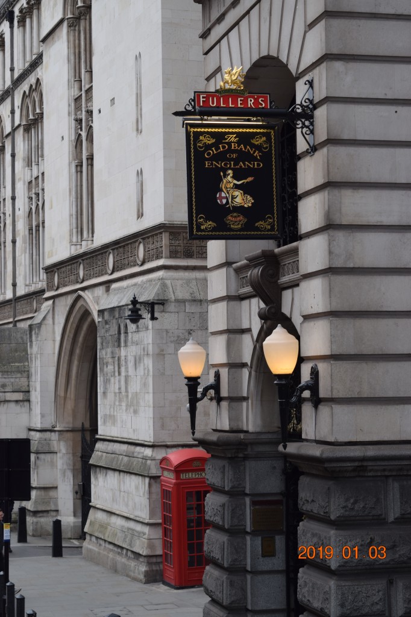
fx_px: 1337
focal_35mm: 78
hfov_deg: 17.5
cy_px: 308
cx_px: 206
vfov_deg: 26.0
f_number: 6.3
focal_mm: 52
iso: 400
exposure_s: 1/160
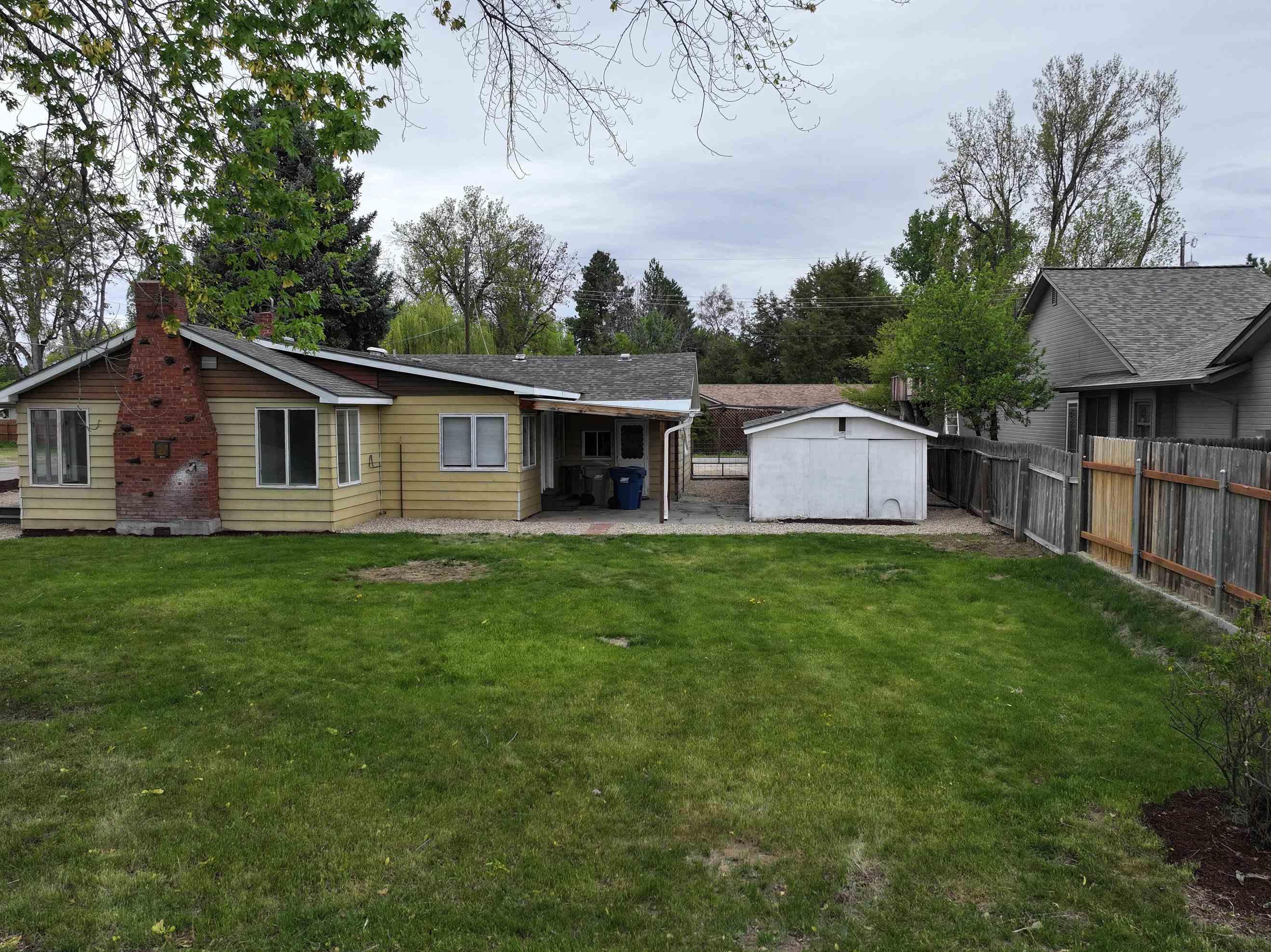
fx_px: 1028
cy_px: 485
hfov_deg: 63.5
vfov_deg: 49.7
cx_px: 648
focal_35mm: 28
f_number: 2.8
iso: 140
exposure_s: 1/1600
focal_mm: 12.29
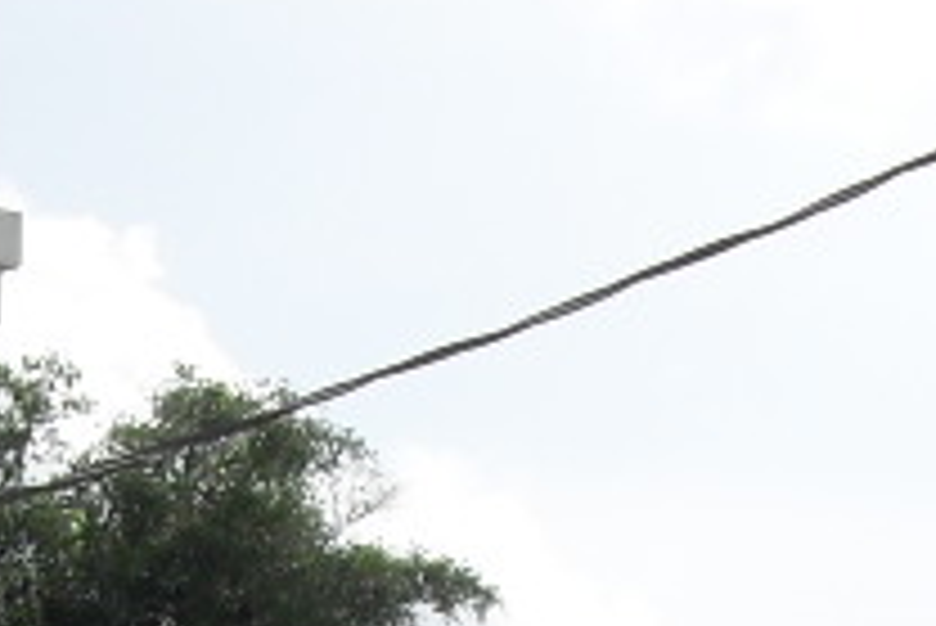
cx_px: 720
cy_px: 1626
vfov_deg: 7.1
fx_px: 4657
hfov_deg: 11.4
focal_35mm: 179
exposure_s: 1/250
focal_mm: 6.3
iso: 100
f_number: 8.4
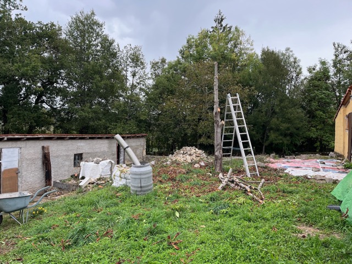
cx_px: 176
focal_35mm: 26
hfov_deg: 67.3
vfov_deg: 53.1
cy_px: 132
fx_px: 264
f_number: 1.6
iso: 50
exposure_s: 1/296
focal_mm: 5.1
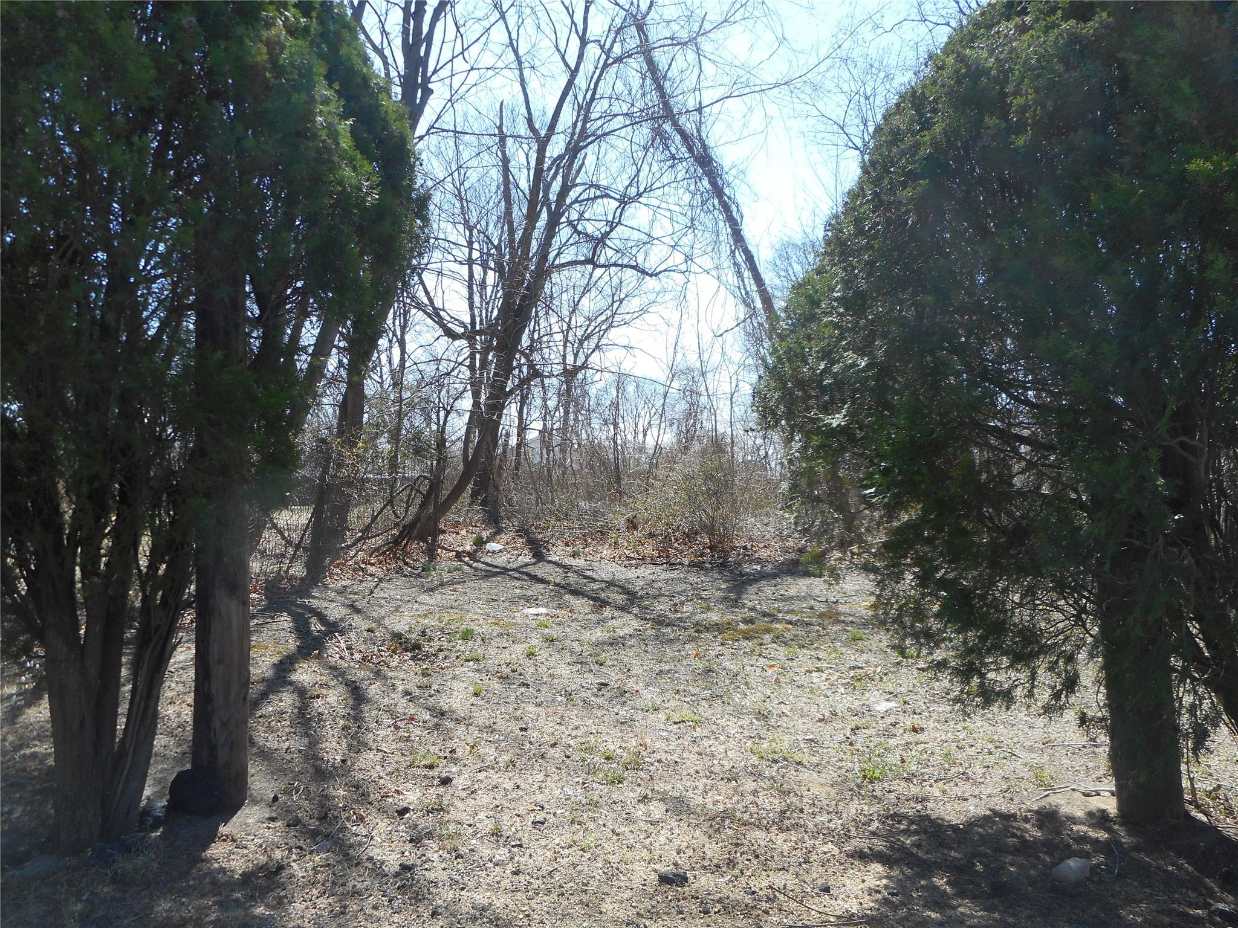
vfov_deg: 54.9
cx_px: 619
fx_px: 894
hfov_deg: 69.4
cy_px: 464
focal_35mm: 25
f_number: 3.7
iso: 80
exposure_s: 1/250
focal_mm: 4.5
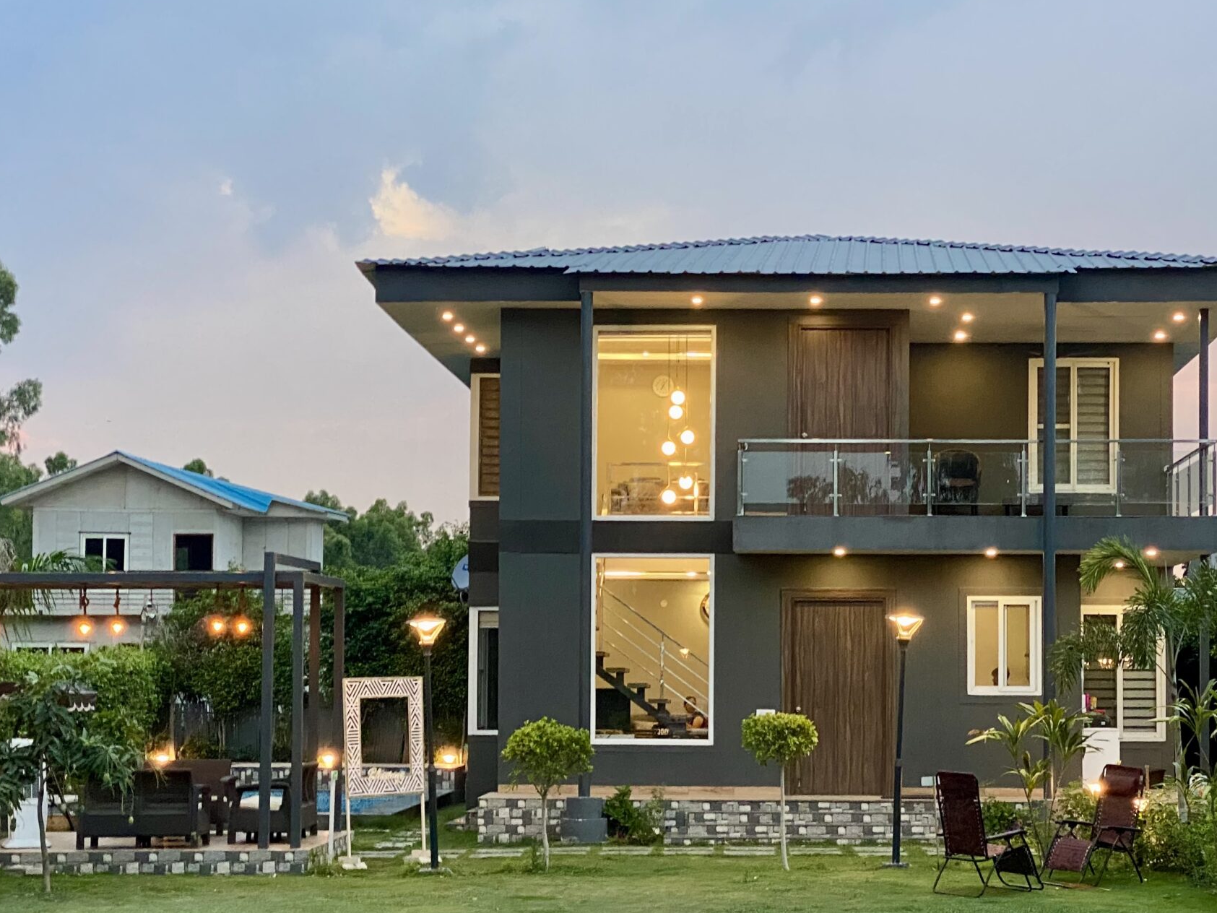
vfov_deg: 18.6
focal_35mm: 79
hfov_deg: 24.6
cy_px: 604
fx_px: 2778
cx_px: 802
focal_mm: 6
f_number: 2
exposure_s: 1/50
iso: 200
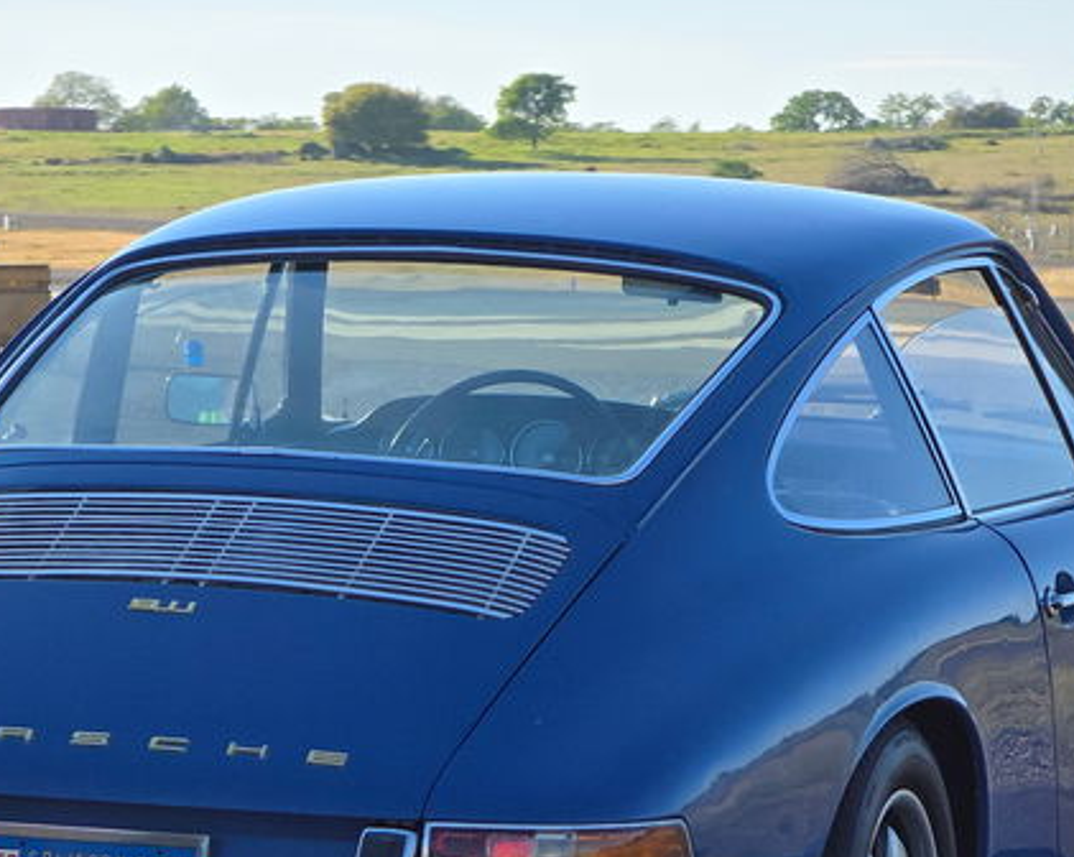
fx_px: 6510
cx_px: 497
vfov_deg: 7.5
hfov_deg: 9.4
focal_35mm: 205
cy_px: 684
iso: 64
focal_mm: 18.6
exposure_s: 1/818
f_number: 3.4
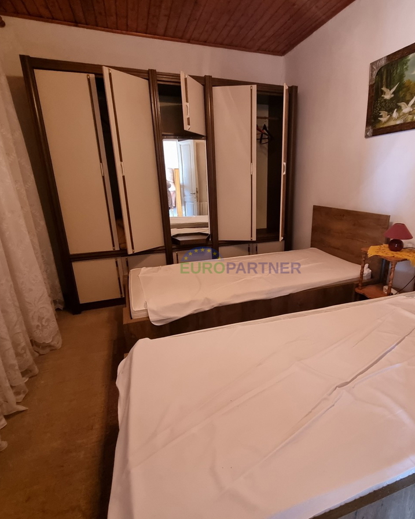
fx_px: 261
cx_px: 241
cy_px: 260
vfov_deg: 89.6
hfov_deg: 76.4
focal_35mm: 17
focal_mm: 2.2
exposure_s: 1/33
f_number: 2.2
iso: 800
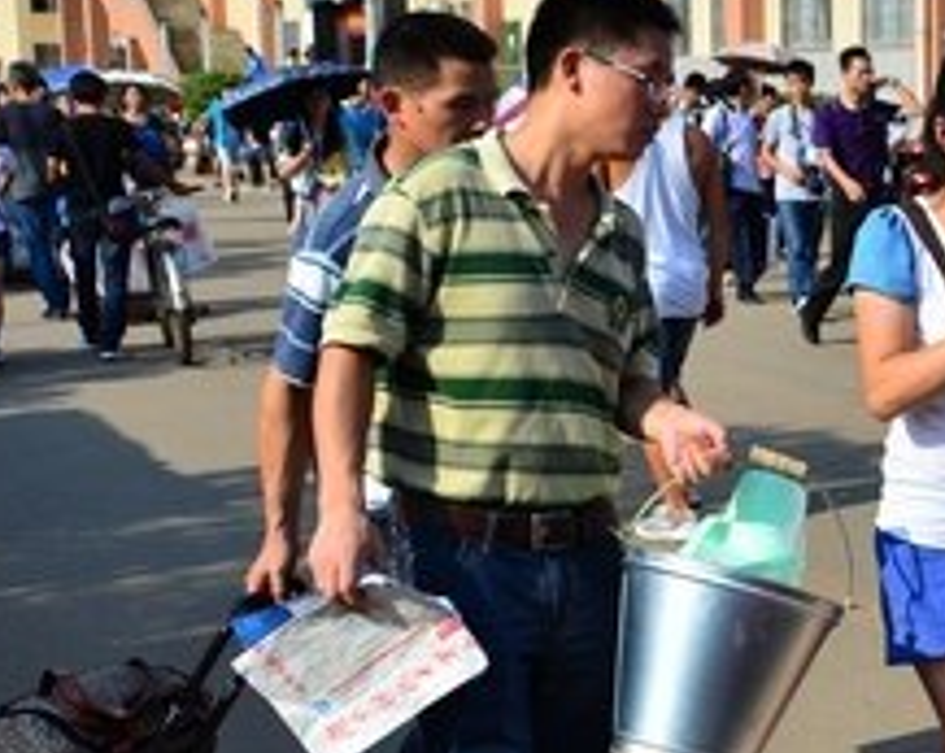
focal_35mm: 70
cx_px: 1245
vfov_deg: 21.8
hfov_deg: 23.8
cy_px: 450
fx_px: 1955
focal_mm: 18
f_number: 6.3
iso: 200
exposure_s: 1/1000
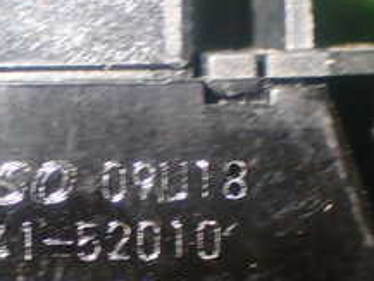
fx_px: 1492
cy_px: 215
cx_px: 43
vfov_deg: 10.7
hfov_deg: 14.2
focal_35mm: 138
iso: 800
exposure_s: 1/25
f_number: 3.2
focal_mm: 9.01
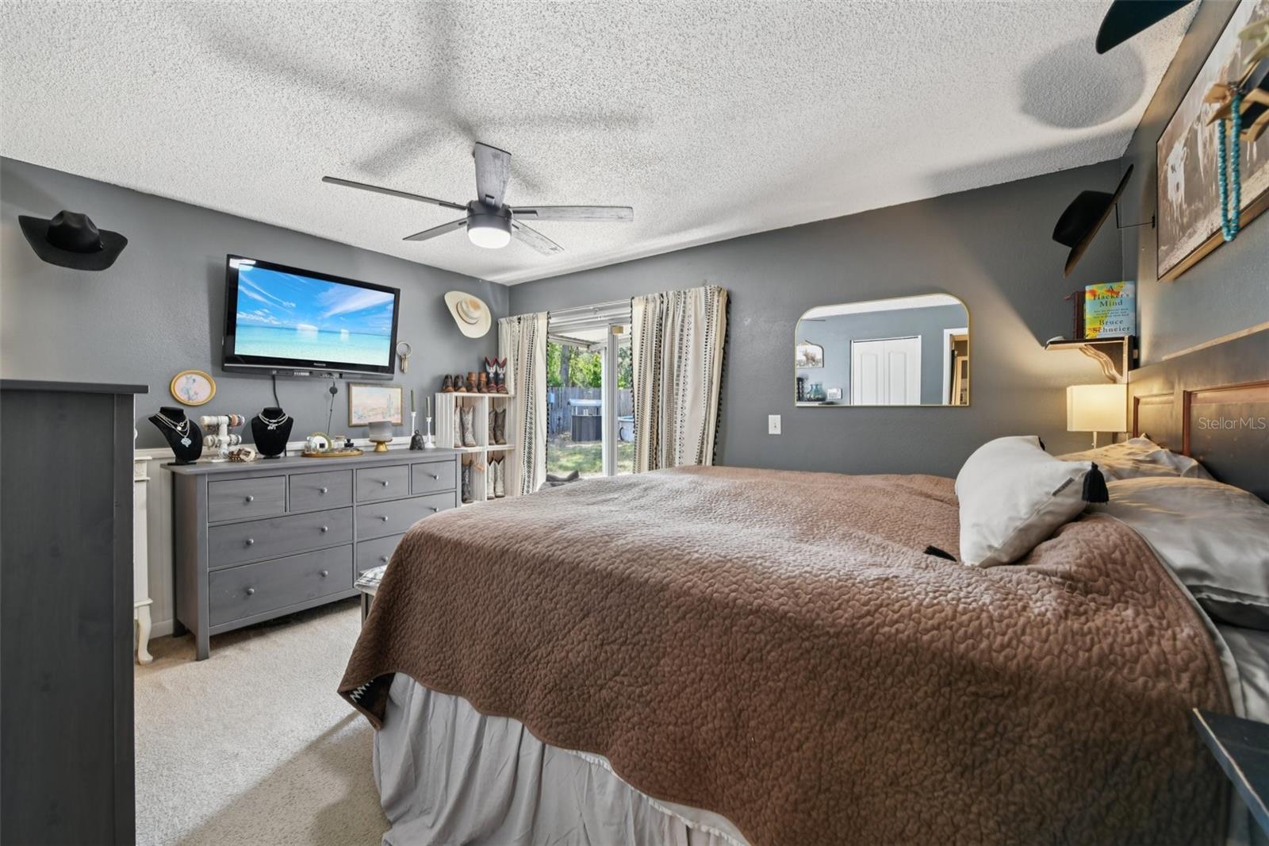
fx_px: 493
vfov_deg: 81.2
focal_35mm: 14
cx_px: 634
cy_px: 423
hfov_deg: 104.3
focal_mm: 14
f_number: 8
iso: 400
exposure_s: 1/5
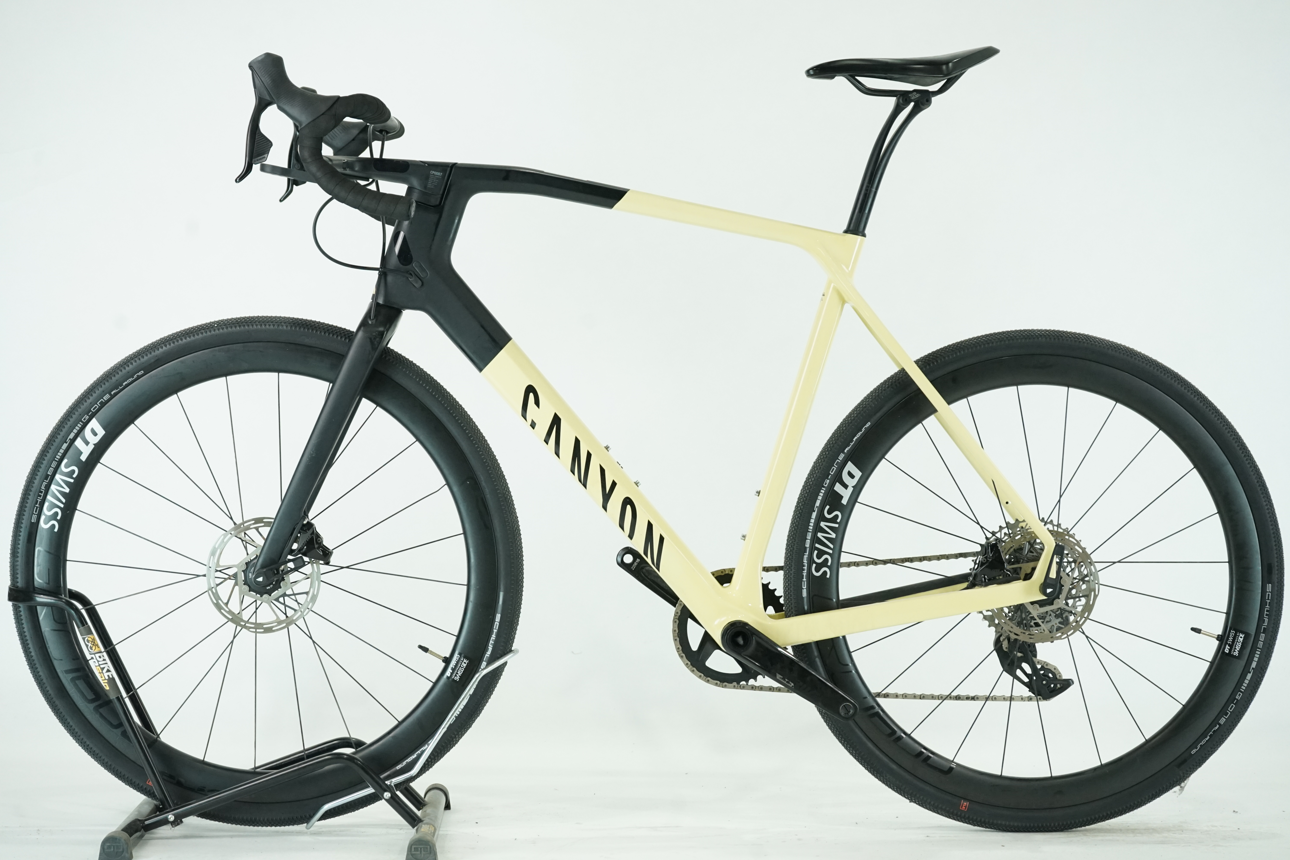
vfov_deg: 19.7
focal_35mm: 69
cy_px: 430
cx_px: 645
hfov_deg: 29.2
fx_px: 2472
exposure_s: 1/200
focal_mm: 69
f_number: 7.1
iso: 2500
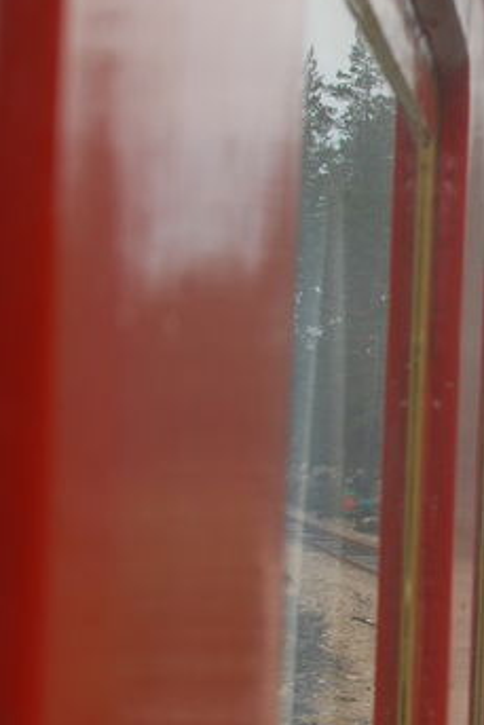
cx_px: 606
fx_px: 2461
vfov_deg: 16.7
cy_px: 447
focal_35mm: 122
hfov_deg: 11.0
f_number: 7.1
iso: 200
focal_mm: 35
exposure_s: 1/200
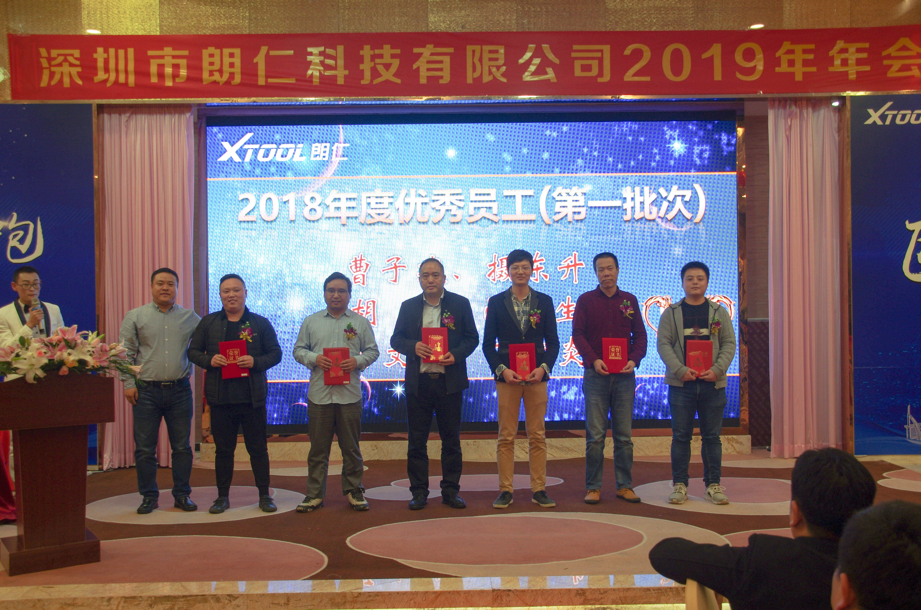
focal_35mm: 39
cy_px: 305
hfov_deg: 49.6
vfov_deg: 34.1
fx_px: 996
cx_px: 460
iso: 200
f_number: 6.3
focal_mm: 26
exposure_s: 1/50
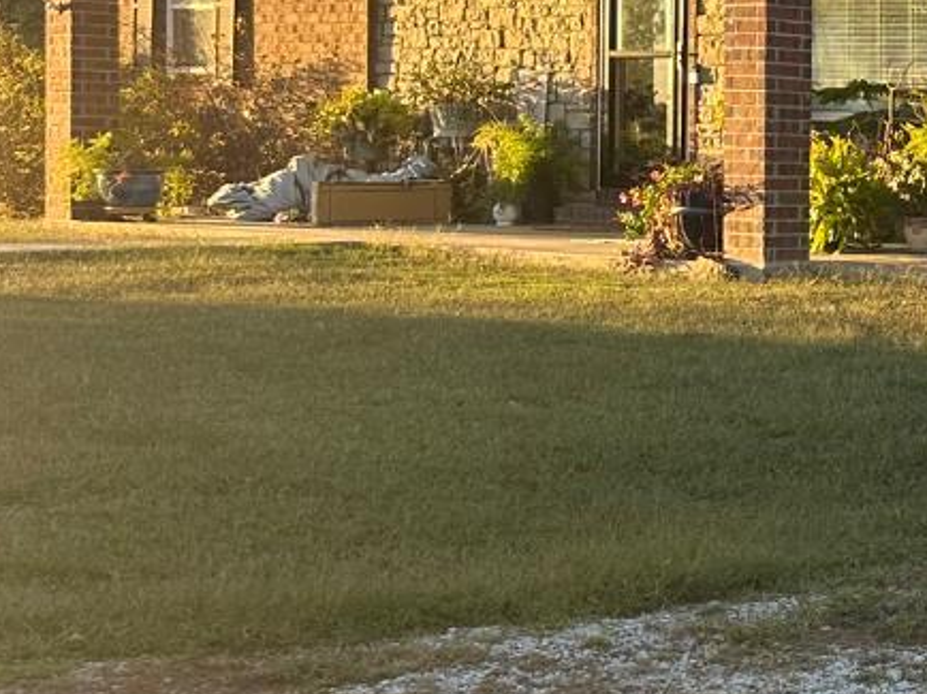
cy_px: 255
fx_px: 2221
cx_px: 1557
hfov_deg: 19.2
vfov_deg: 17.7
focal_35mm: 83
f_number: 1.78
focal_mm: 6.86
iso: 80
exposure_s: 1/577
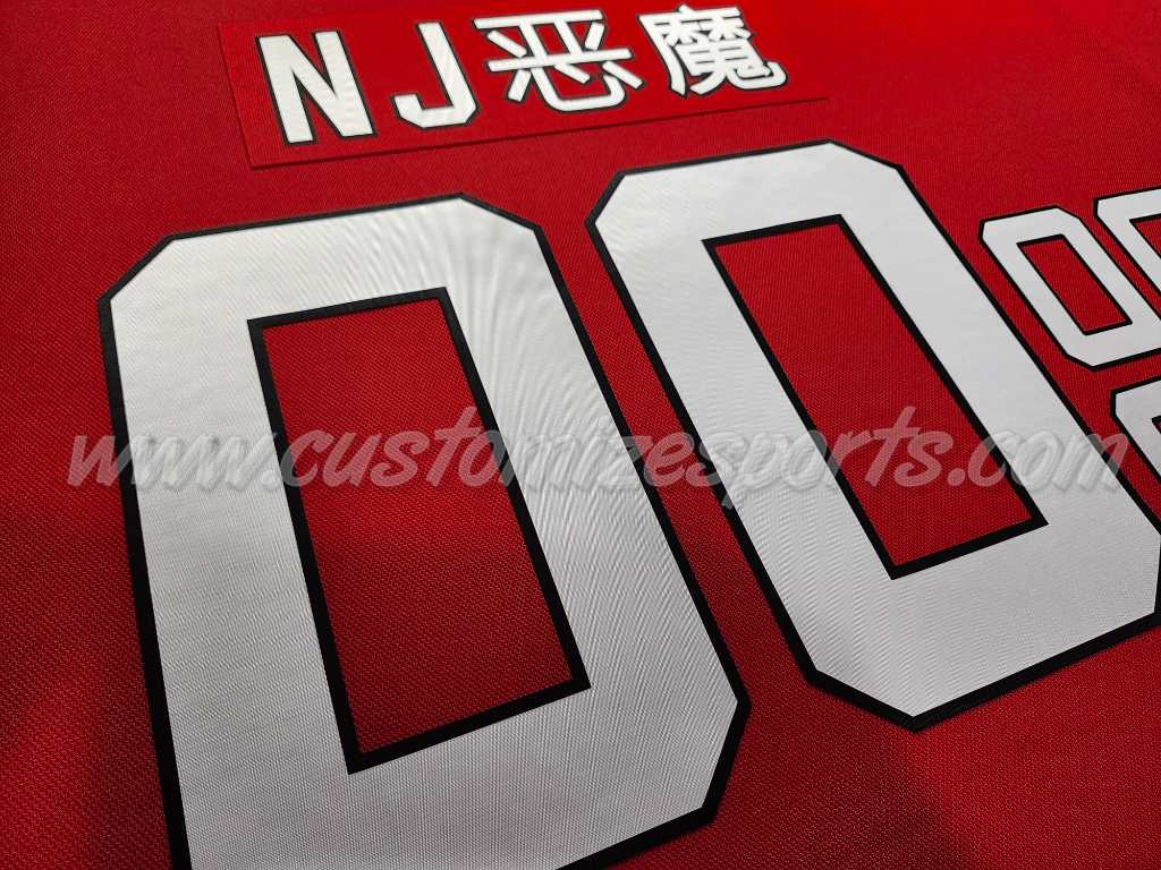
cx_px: 580
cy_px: 435
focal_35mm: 23
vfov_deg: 58.9
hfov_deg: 73.9
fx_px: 771
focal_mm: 5.54
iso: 64
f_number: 1.8
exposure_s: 1/120
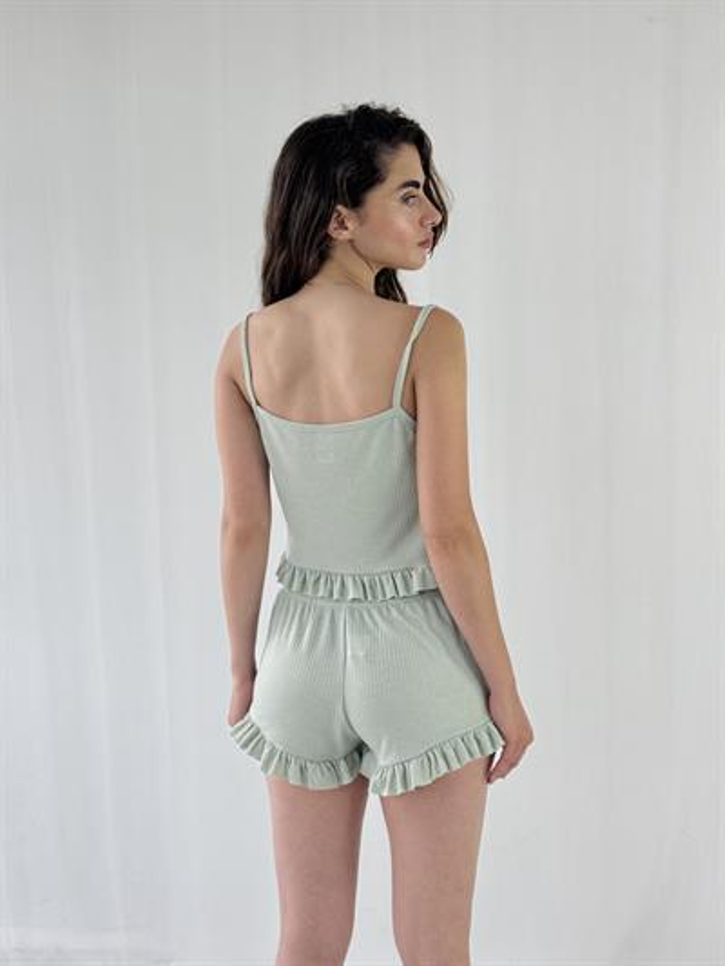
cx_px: 362
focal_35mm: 48
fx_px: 1340
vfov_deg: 39.6
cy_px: 483
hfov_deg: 30.3
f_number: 1.78
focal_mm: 6.76
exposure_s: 1/181
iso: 64
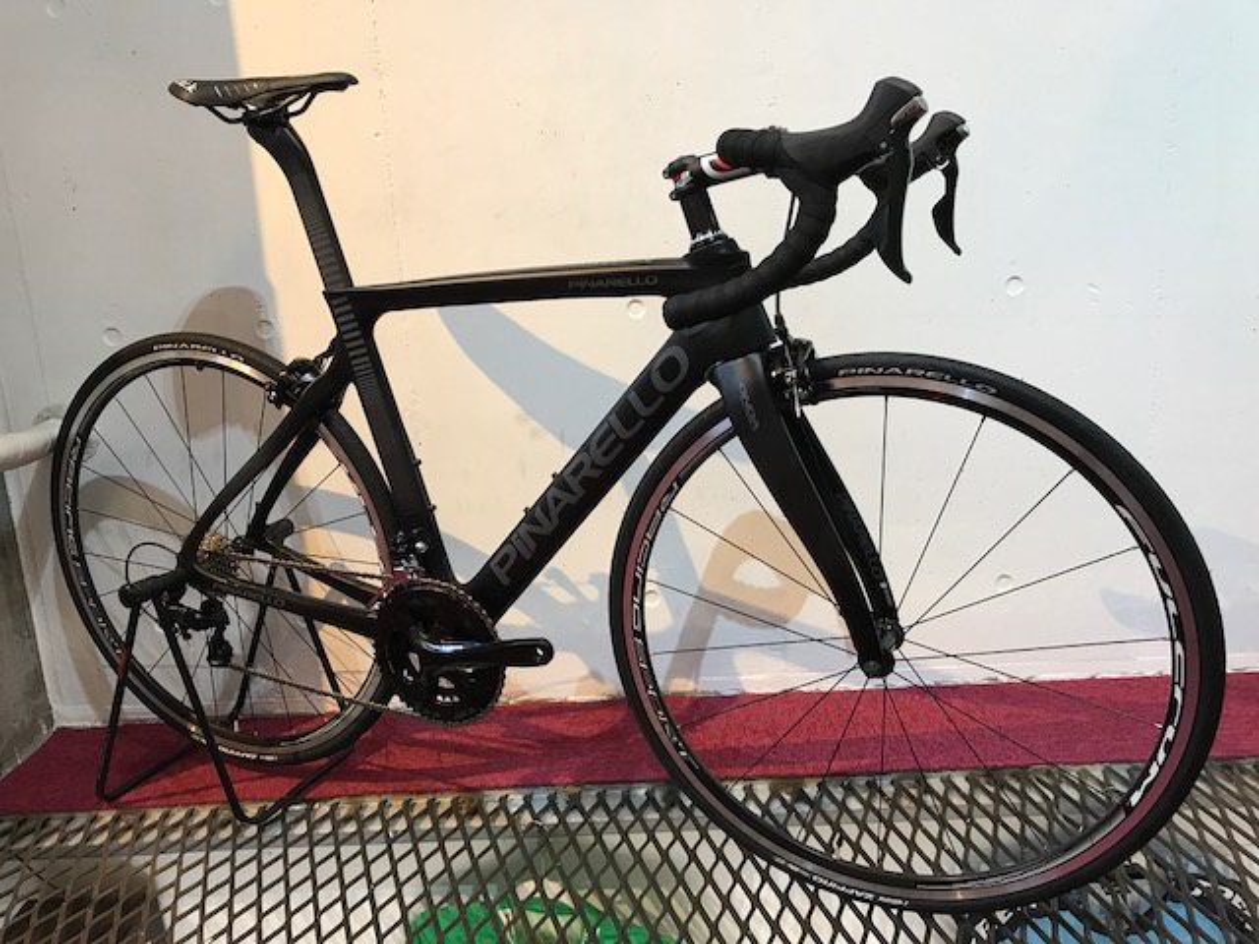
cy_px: 472
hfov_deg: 63.4
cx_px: 630
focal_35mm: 28
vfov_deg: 49.7
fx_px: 1018
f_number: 1.8
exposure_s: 1/17
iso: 40
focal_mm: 3.99
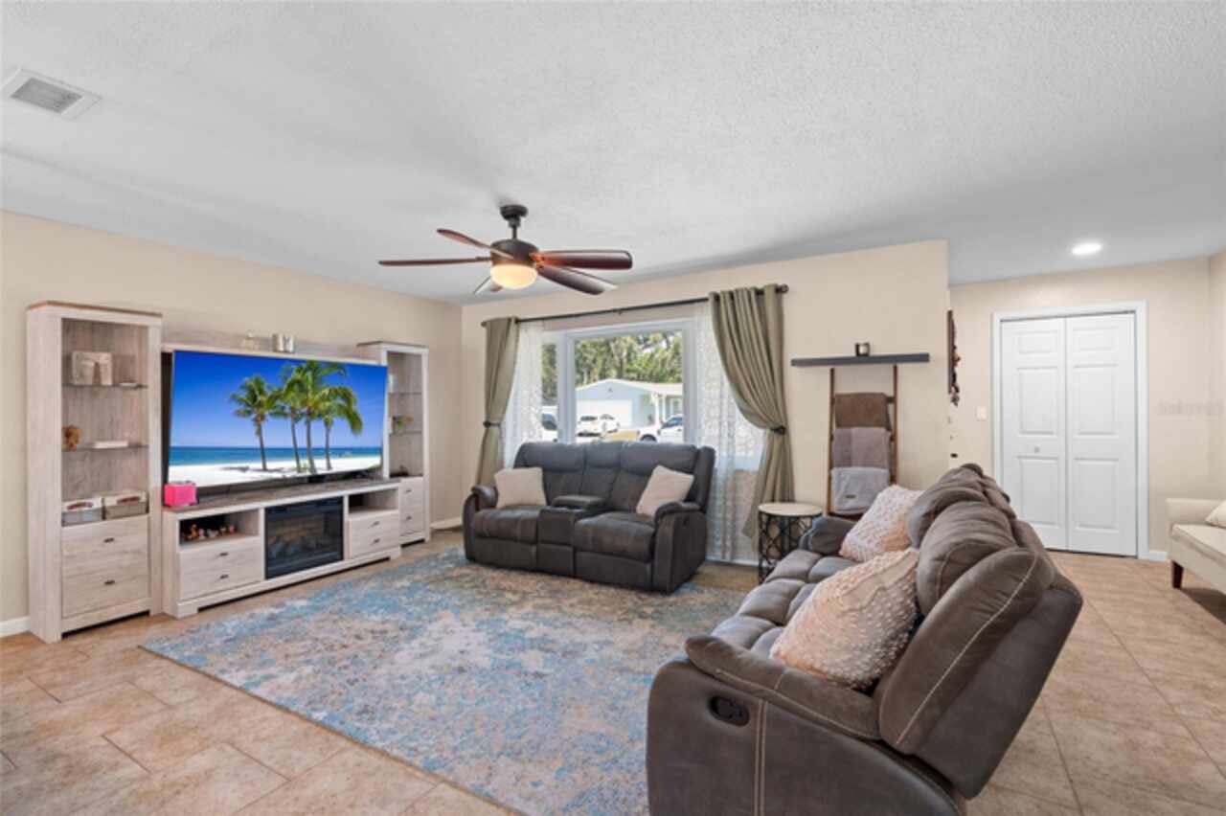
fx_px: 545
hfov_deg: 96.8
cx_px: 613
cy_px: 408
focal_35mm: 16
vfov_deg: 73.7
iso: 250
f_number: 9
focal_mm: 16
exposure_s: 1.6
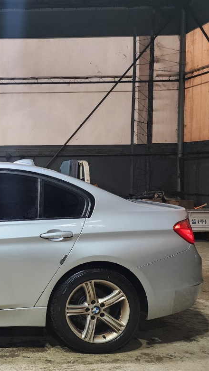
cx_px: -83
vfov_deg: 49.4
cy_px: 190
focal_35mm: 41
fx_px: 404
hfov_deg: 24.2
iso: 160
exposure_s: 1/120
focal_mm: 6.4
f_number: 1.8
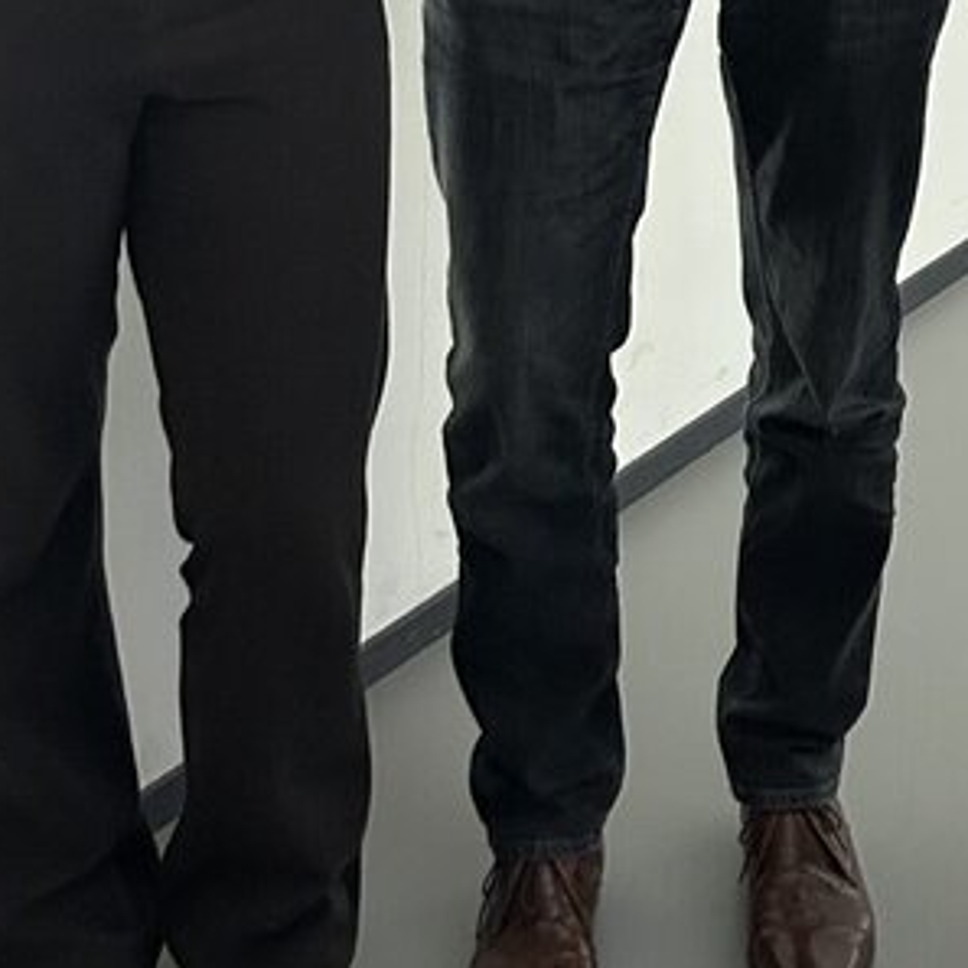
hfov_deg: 18.6
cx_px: 717
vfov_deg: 17.6
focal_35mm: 93
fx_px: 2942
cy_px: -248
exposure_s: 1/60
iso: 160
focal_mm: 5.7
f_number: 1.5
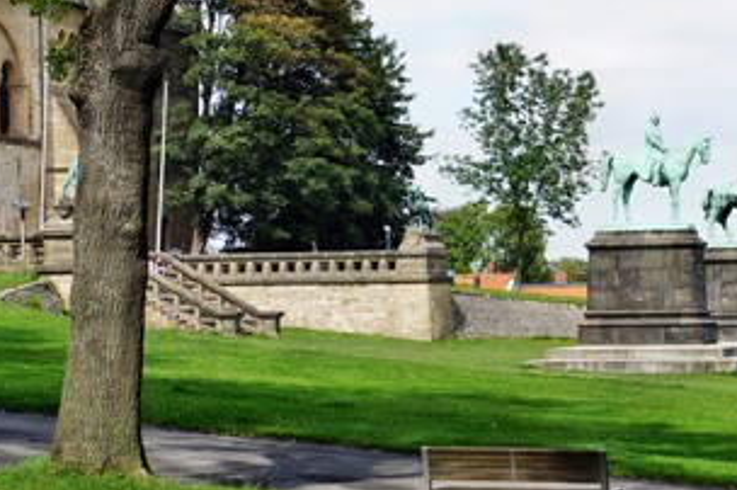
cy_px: 206
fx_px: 2551
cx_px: 504
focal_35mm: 125
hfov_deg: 16.4
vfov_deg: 11.0
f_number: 13
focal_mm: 55
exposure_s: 1/125
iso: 200
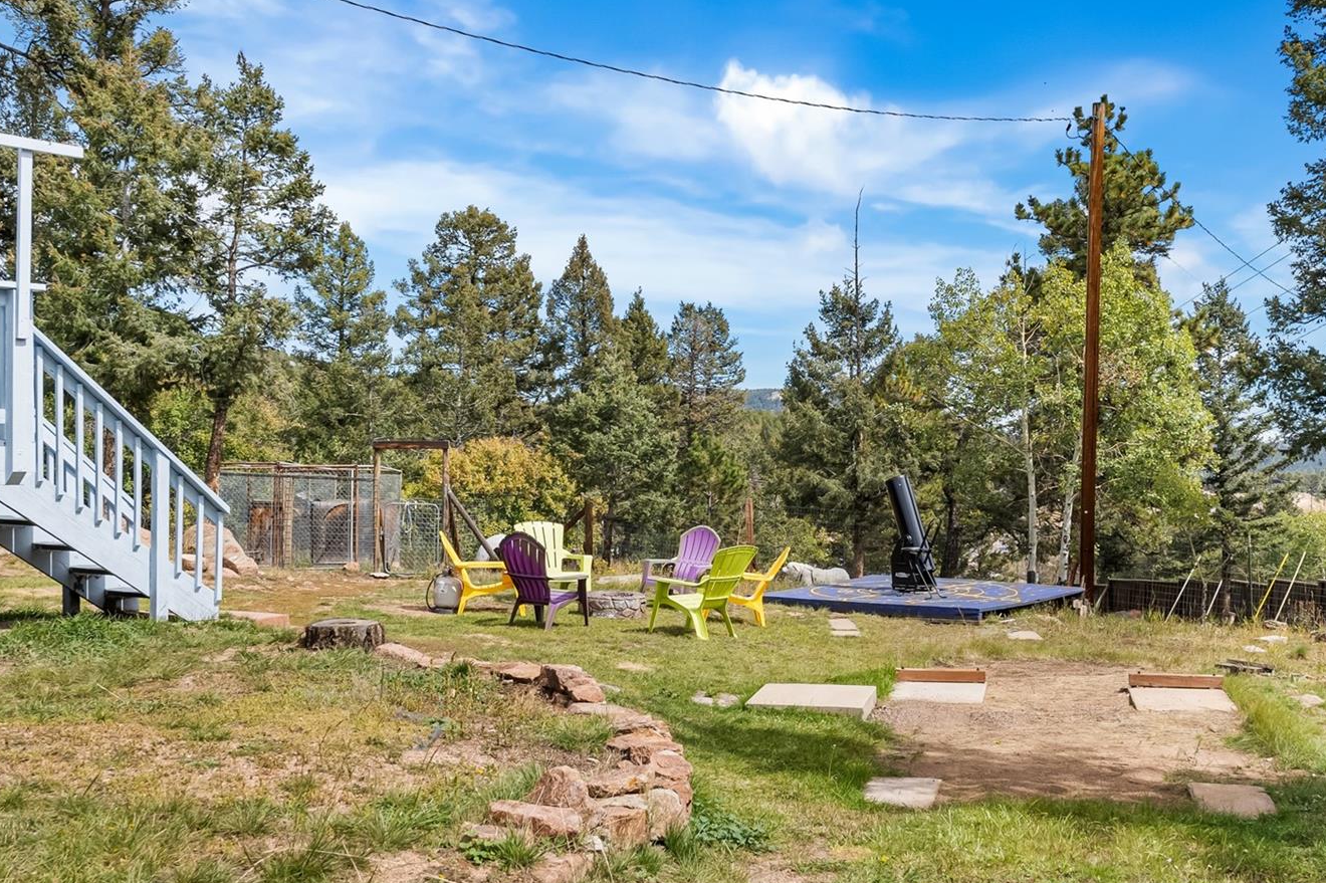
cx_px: 777
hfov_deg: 48.3
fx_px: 1473
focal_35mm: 40
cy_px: 449
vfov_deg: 33.4
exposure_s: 1/1250
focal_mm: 22
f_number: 7.1
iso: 200
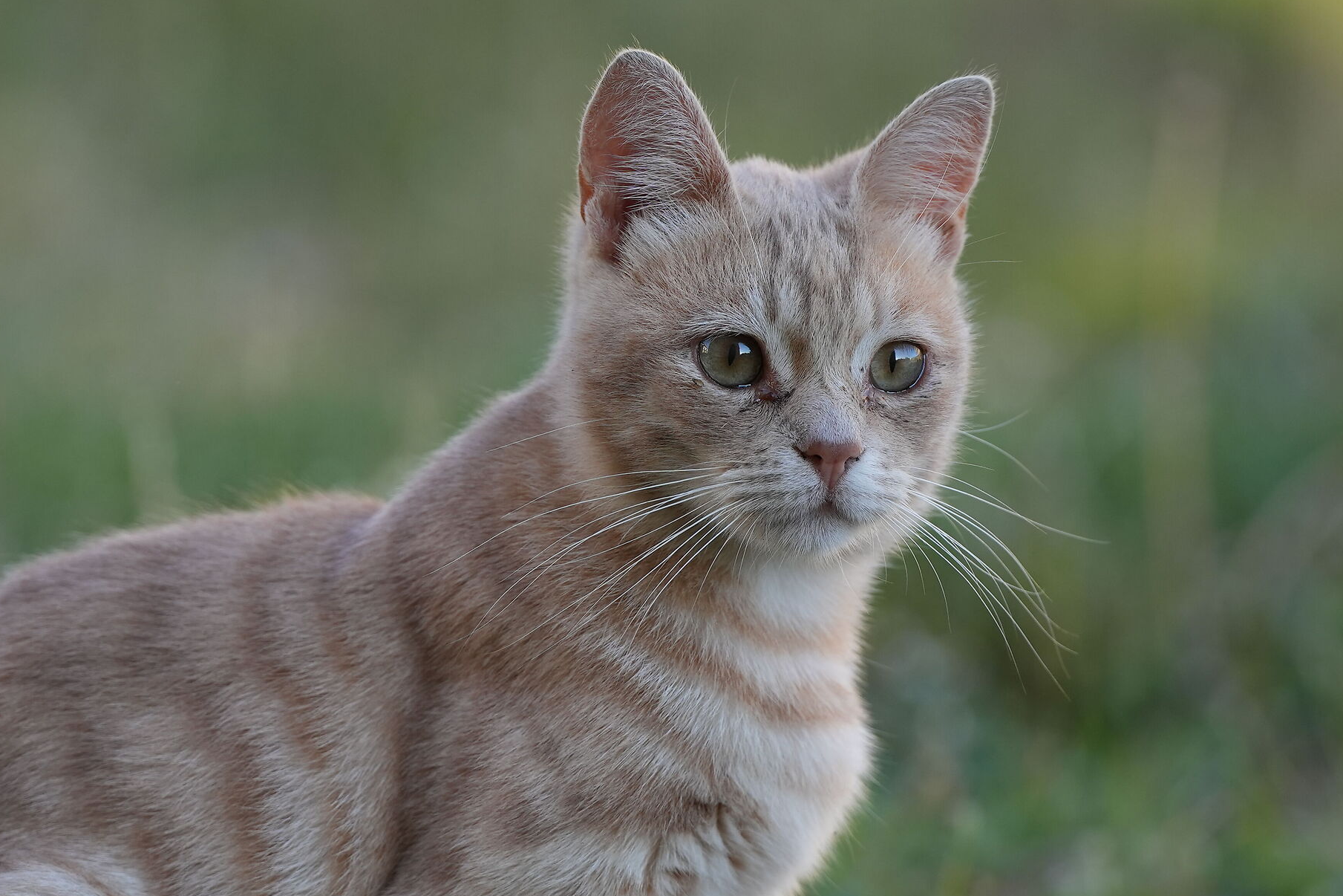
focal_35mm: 398
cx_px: 754
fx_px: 14846
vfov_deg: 3.5
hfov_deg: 5.2
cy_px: 562
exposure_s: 1/400
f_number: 4
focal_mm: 200
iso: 500
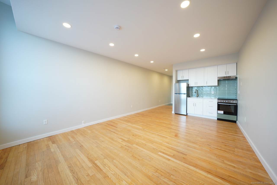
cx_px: 138
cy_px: 92
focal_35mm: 12
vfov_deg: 90.1
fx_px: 92
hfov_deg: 112.6
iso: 160
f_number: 2.8
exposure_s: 1/30
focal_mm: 12
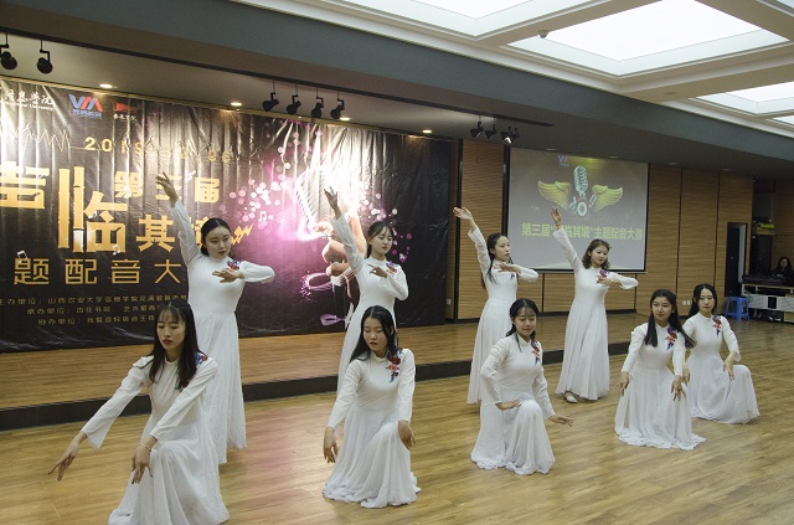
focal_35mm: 32
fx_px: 693
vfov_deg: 41.5
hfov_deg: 59.6
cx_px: 397
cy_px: 262
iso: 2200
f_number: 5.6
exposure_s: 1/160
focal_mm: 21
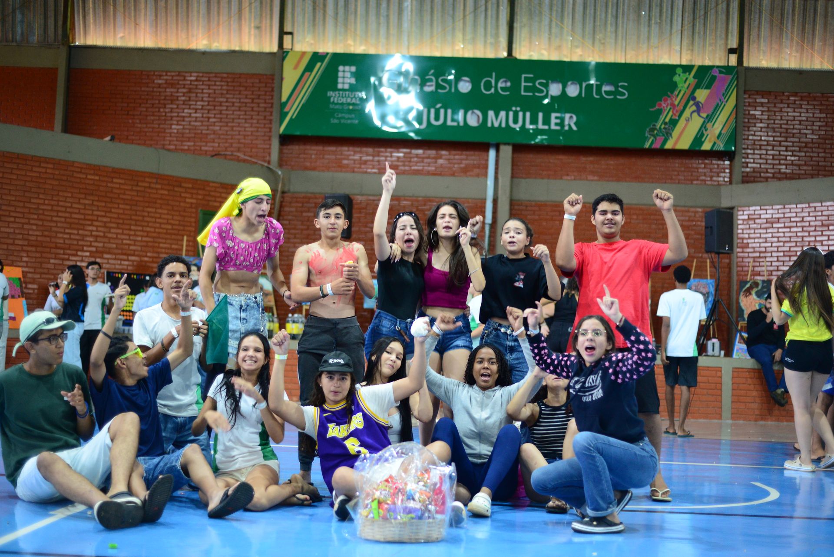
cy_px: 278
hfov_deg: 39.6
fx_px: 1159
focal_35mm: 50
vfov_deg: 27.0
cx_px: 417
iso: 2500
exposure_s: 1/160
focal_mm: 50
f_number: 2.2
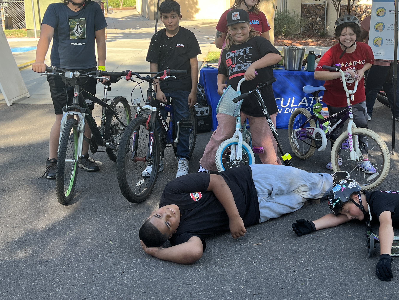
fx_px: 450
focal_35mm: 39
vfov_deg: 36.5
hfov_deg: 46.9
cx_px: 275
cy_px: 103
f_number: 1.6
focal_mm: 5.1
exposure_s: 1/419
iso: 50
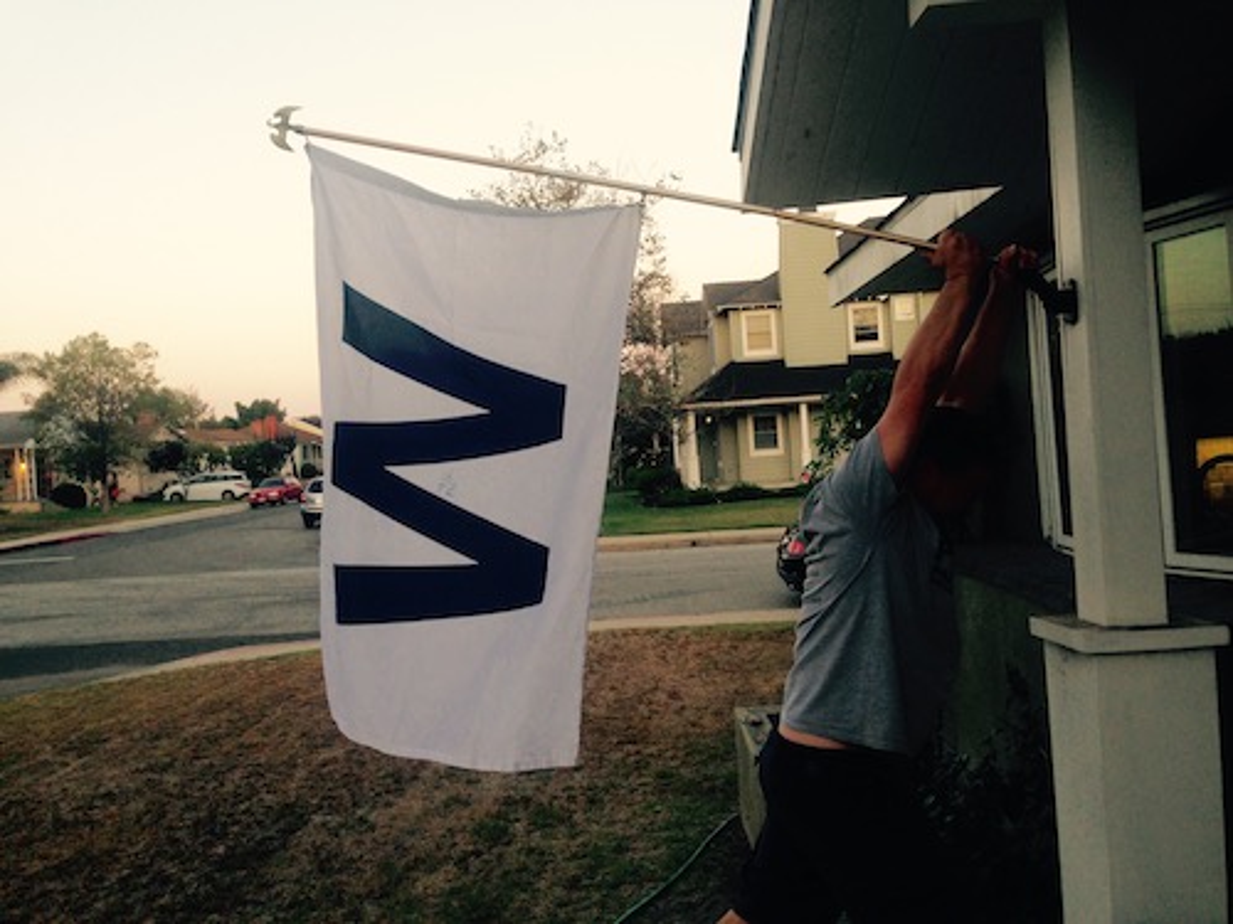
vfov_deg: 42.9
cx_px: 616
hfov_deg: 55.4
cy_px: 462
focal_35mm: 33
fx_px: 1175
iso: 50
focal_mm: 4.12
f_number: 2.4
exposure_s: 1/60
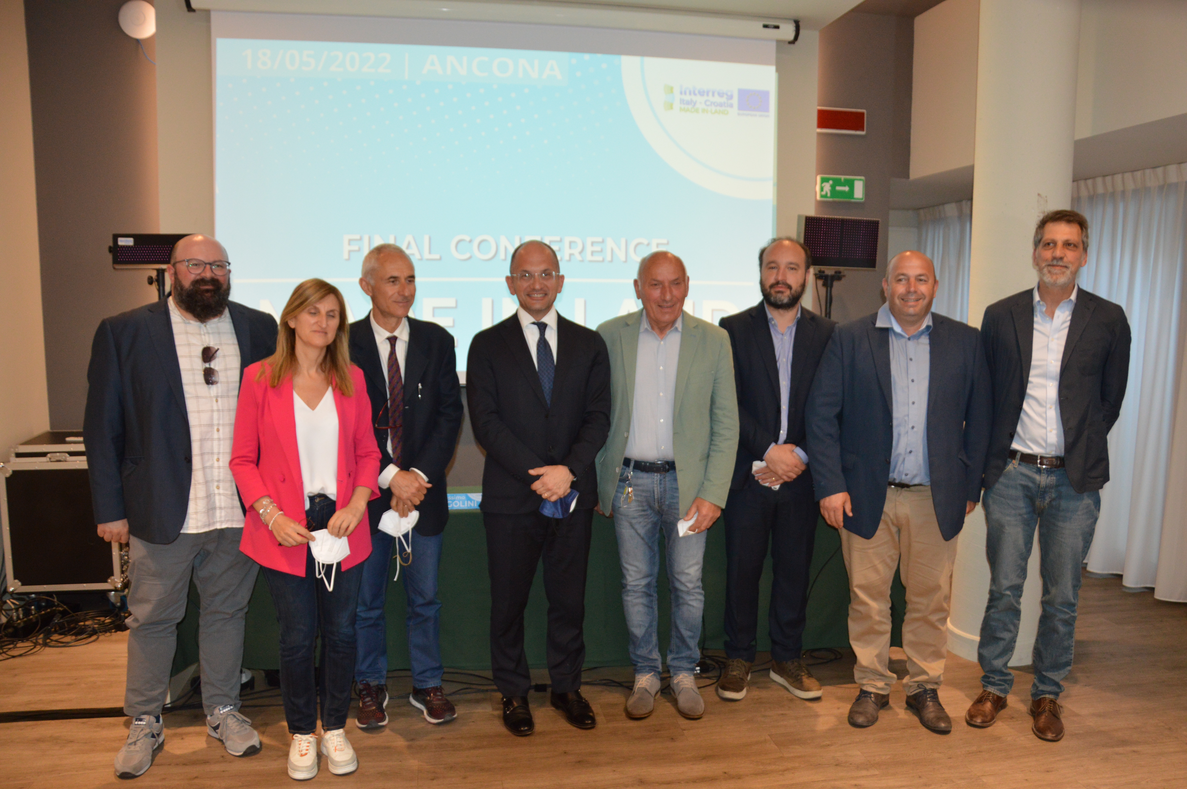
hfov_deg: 67.4
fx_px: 889
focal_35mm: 27
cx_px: 594
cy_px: 394
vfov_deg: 47.8
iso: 900
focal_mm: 18
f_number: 3.5
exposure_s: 1/60
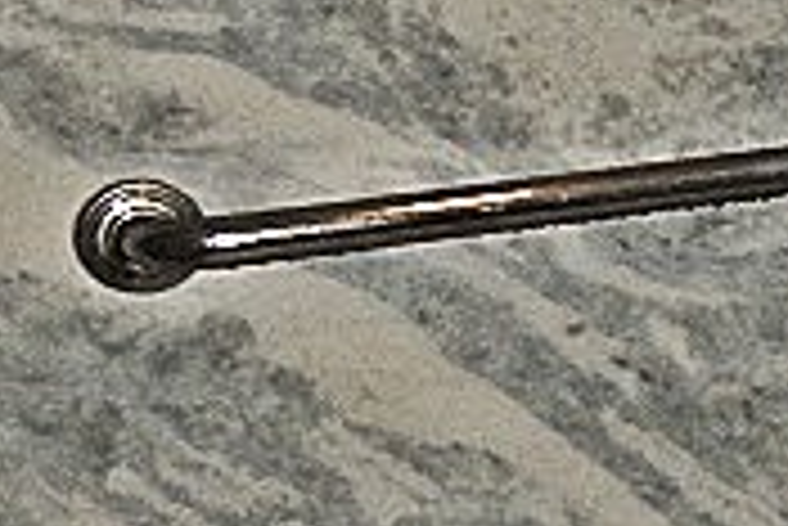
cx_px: 2152
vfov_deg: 9.0
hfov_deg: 10.6
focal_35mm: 152
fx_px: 3330
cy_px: 355
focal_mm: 4.5
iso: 200
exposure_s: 1/30
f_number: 3.7
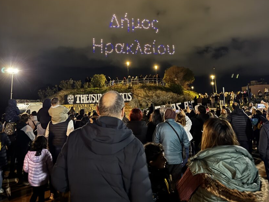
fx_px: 241
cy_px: 74
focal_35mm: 31
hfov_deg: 58.3
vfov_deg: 45.0
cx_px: 123
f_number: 1.78
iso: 2000
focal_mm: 6.76
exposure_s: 1/14
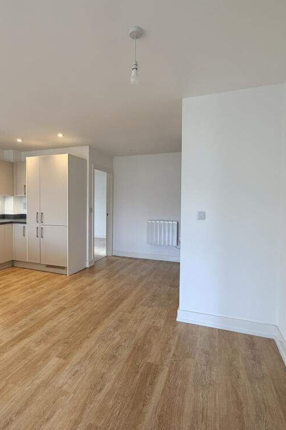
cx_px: 122
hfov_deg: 61.6
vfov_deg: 84.0
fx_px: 238
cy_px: 211
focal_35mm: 20
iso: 250
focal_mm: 2.22
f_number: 2.2
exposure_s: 1/100
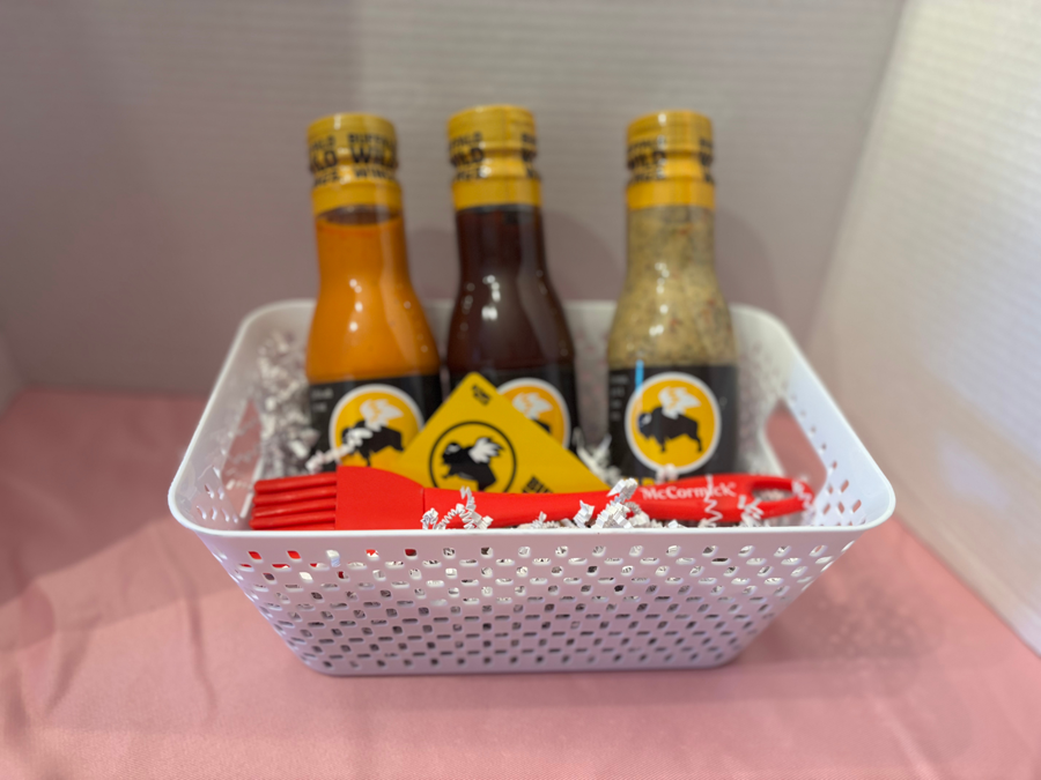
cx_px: 520
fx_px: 782
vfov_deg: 53.1
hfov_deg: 67.3
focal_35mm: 26
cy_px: 390
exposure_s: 1/60
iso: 250
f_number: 1.6
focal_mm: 5.96
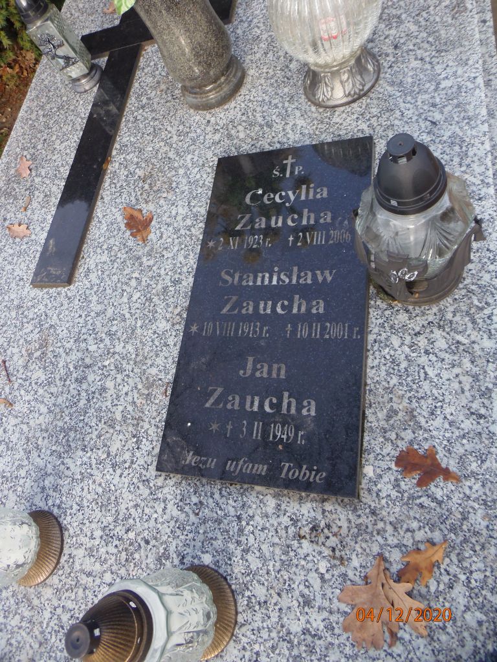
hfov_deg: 56.8
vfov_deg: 71.6
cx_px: 248
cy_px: 331
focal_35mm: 24
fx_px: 459
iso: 64
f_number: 2.9
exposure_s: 1/160
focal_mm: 4.3
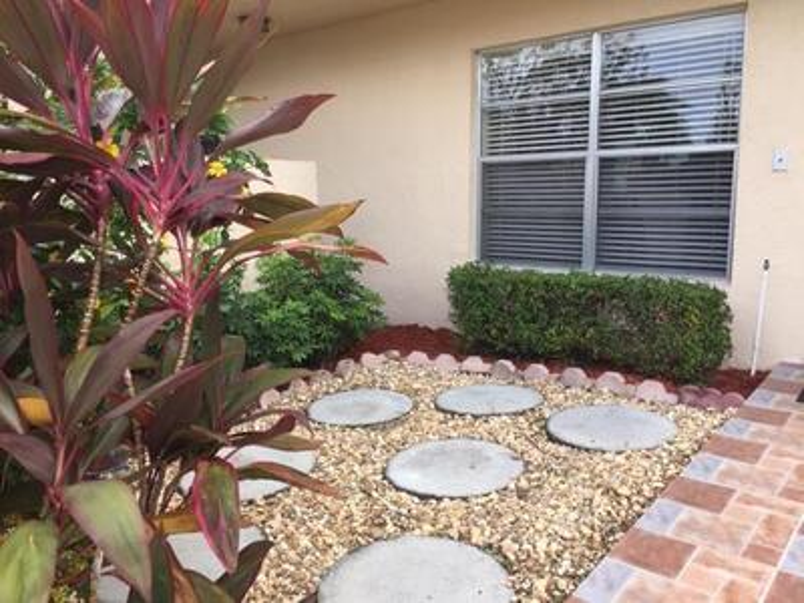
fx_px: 674
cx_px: 402
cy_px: 302
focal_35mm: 29
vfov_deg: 48.2
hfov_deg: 61.7
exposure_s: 1/507
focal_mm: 4.15
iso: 32
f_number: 2.2
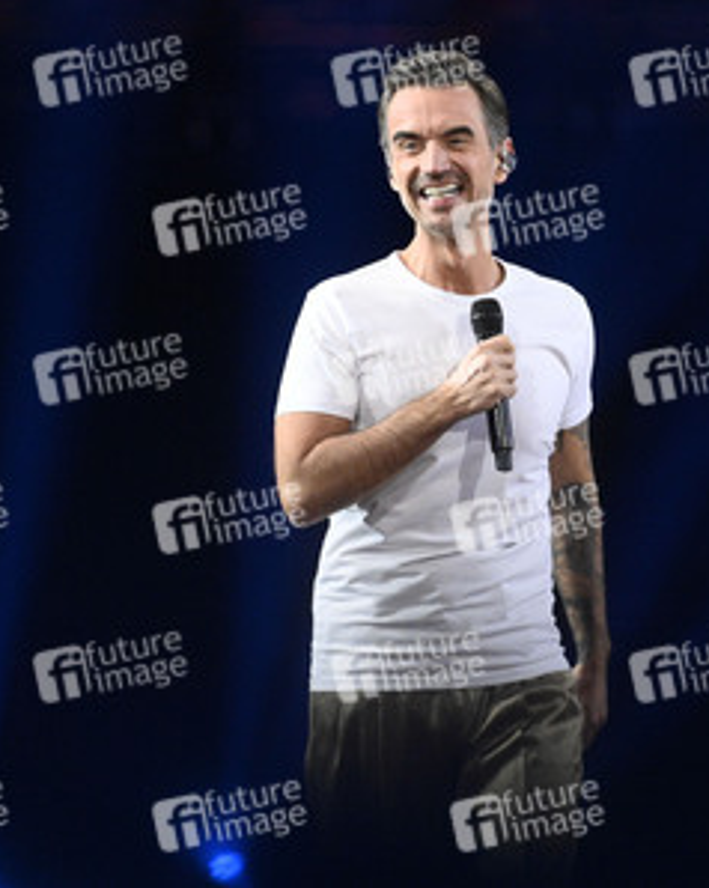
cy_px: 444
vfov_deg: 3.2
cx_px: 448
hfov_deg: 2.6
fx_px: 15675
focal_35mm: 597
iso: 16000
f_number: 5.6
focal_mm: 420
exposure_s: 1/200
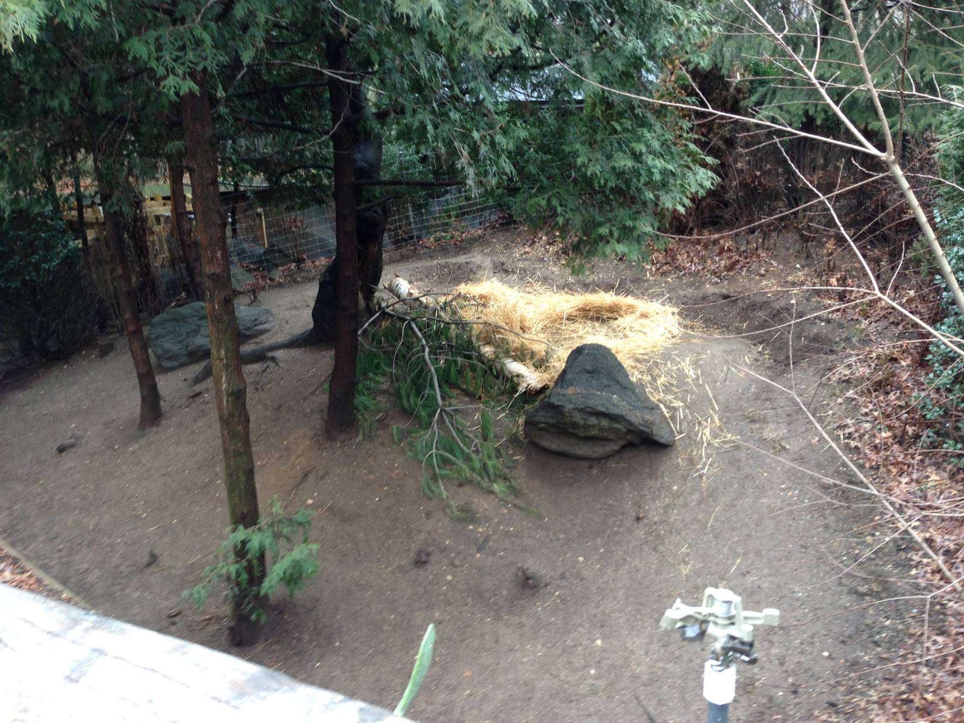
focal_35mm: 33
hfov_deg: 55.4
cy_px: 362
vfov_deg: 42.9
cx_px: 482
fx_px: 919
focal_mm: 4.13
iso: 50
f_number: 2.4
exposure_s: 1/40
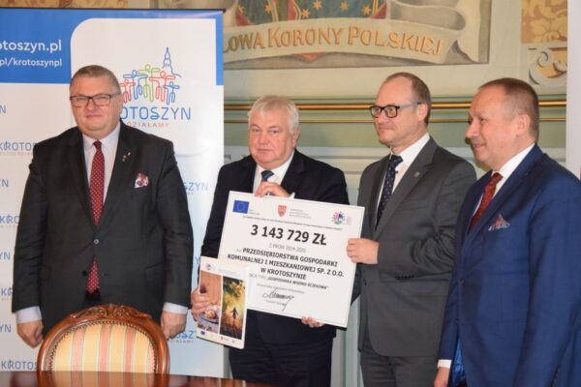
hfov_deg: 28.1
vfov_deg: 18.9
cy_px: 194
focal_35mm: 72
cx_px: 290
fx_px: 1162
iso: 3200
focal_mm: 48
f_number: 4.8
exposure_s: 1/60
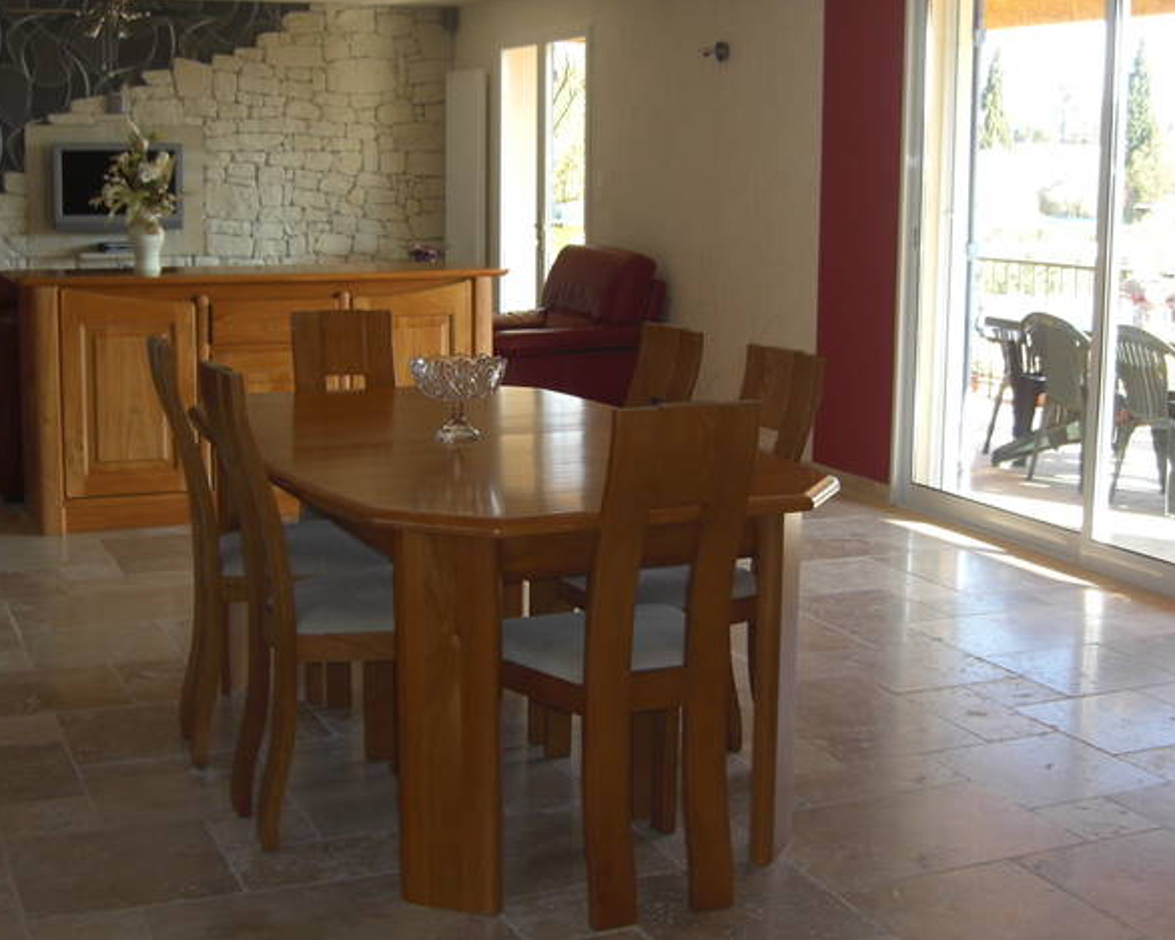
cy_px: 427
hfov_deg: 37.3
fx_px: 1739
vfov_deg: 30.2
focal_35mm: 50
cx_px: 608
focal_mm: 7.9
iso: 100
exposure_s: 1/80
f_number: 2.8
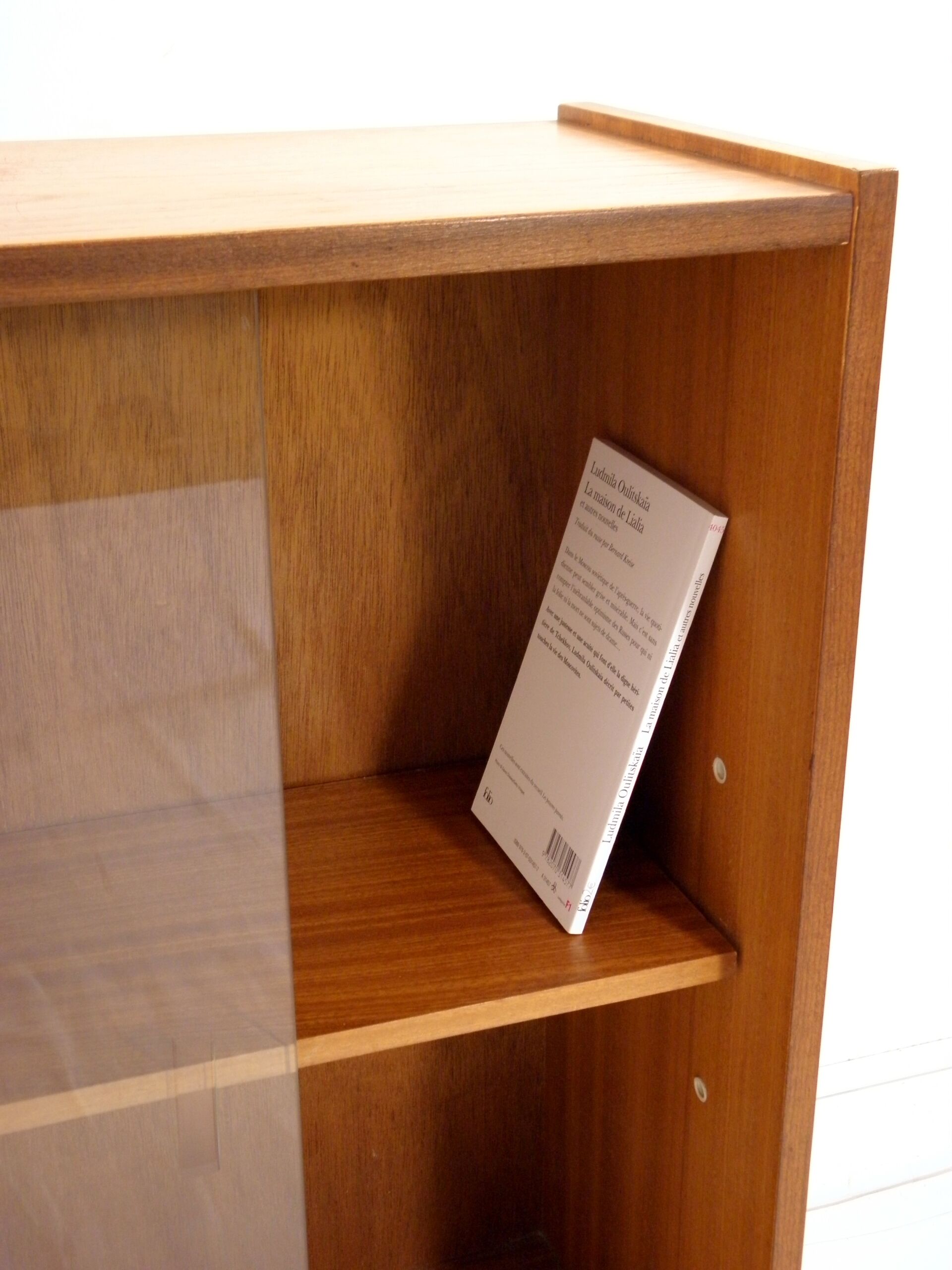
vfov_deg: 42.9
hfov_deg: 32.9
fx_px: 1613
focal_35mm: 44
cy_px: 635
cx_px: 476
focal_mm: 7.9
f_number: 3.9
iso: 250
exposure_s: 1/8
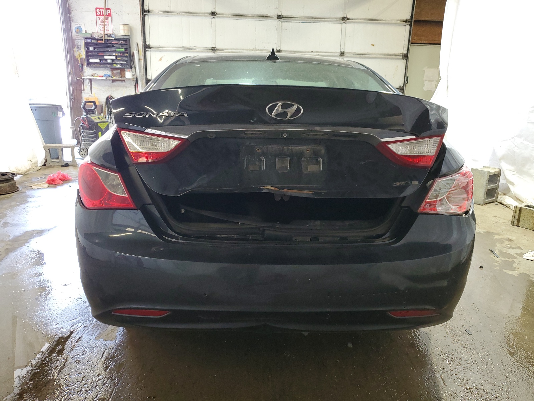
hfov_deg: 67.3
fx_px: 401
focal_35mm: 26
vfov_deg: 53.1
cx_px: 267
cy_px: 200
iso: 151
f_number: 1.5
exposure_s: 1/60.2
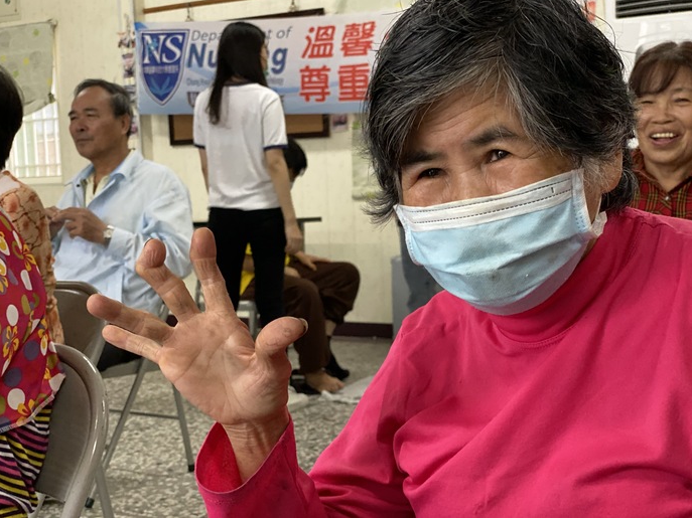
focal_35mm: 53
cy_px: 255
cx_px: 350
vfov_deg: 27.5
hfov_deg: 36.2
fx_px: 1059
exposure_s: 1/40
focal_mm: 6
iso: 160
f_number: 2
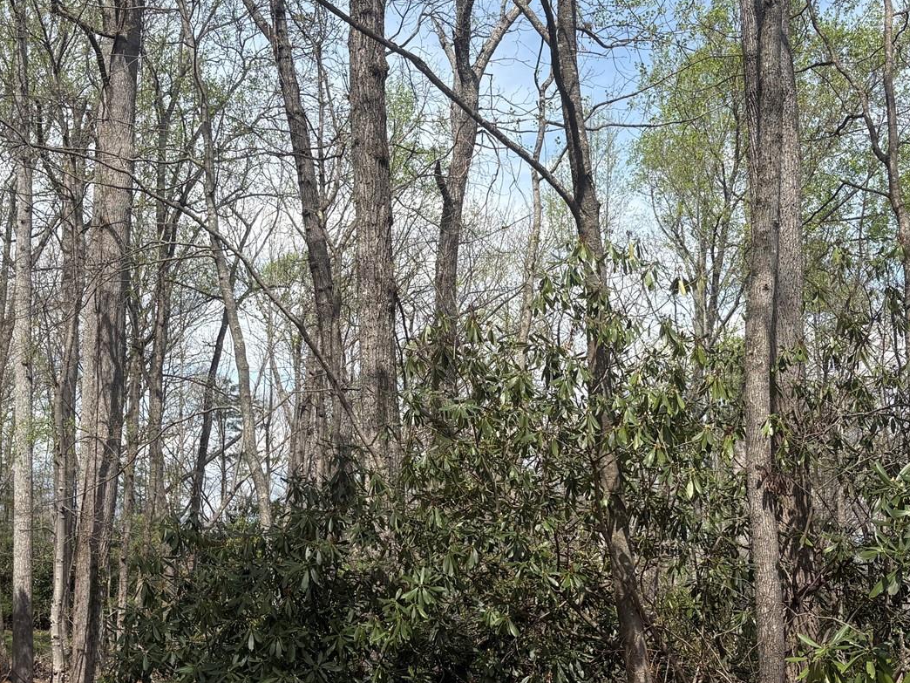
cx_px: 431
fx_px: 1341
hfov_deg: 37.5
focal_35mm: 51
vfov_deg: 28.5
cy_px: 412
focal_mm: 5.96
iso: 50
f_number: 1.6
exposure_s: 1/2747
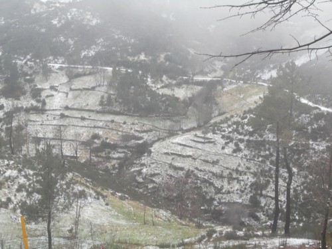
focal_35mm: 64
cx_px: 166
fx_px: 614
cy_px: 124
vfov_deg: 22.9
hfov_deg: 30.3
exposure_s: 1/60
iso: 400
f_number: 5.6
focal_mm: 11.5
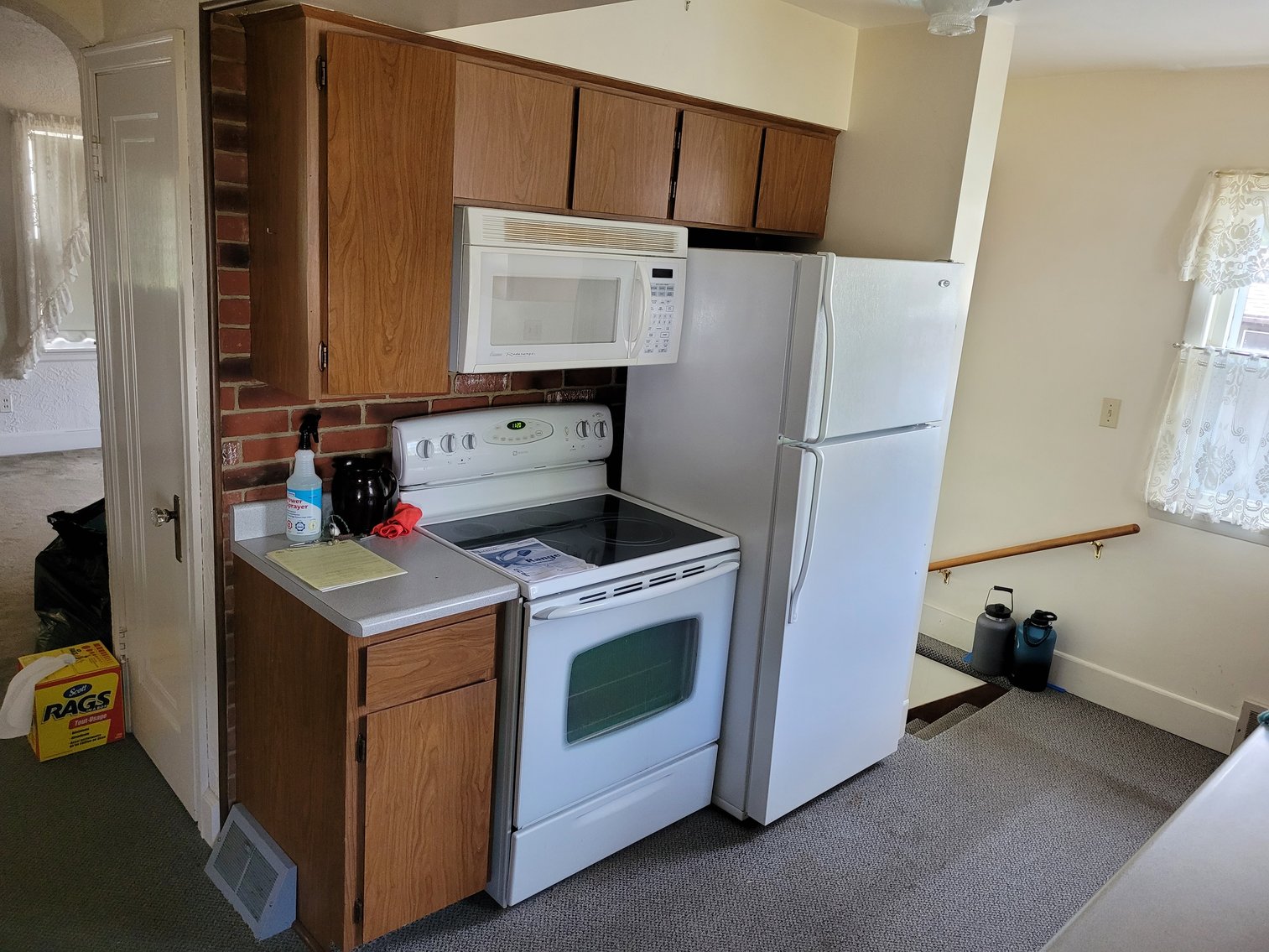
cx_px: 634
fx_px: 953
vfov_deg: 53.1
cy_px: 476
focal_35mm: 26
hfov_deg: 67.3
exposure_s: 1/120
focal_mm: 5.4
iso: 320
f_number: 1.8
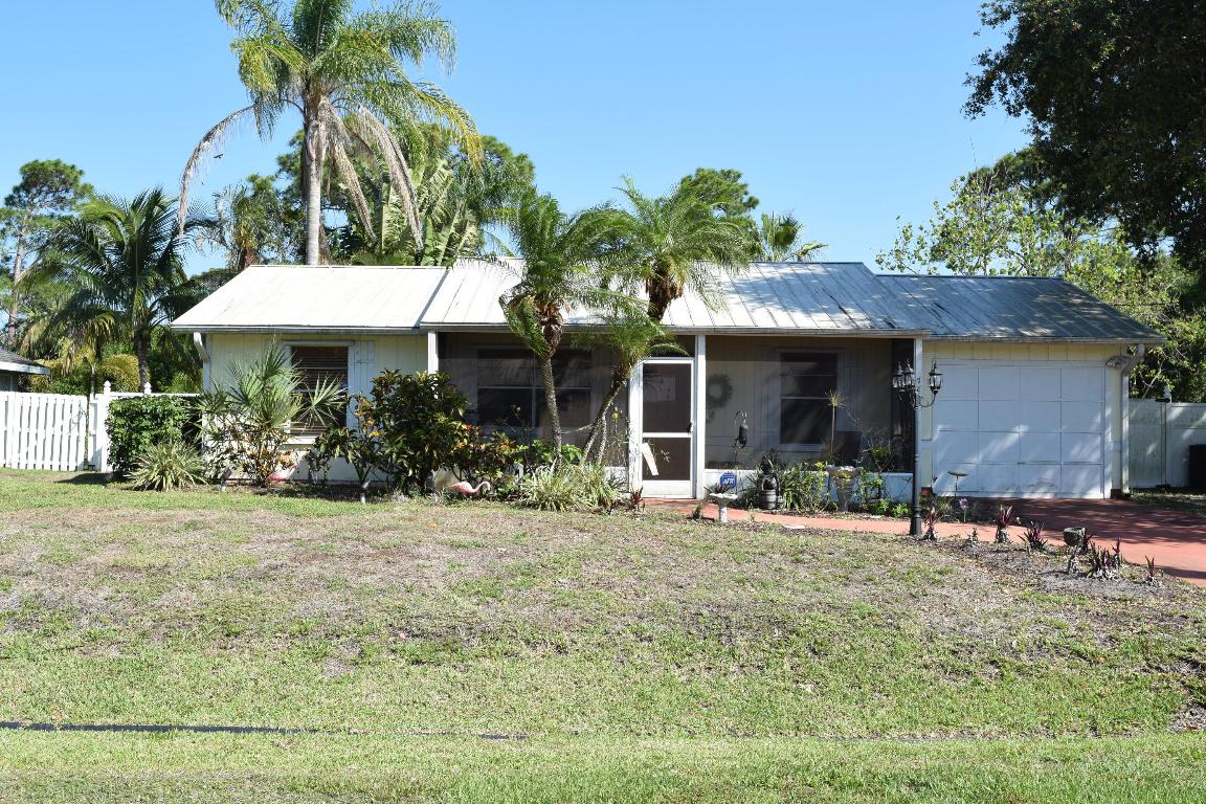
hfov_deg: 53.1
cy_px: 402
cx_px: 603
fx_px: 1206
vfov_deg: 36.9
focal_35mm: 36
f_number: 9
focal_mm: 24
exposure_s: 1/320
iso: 200
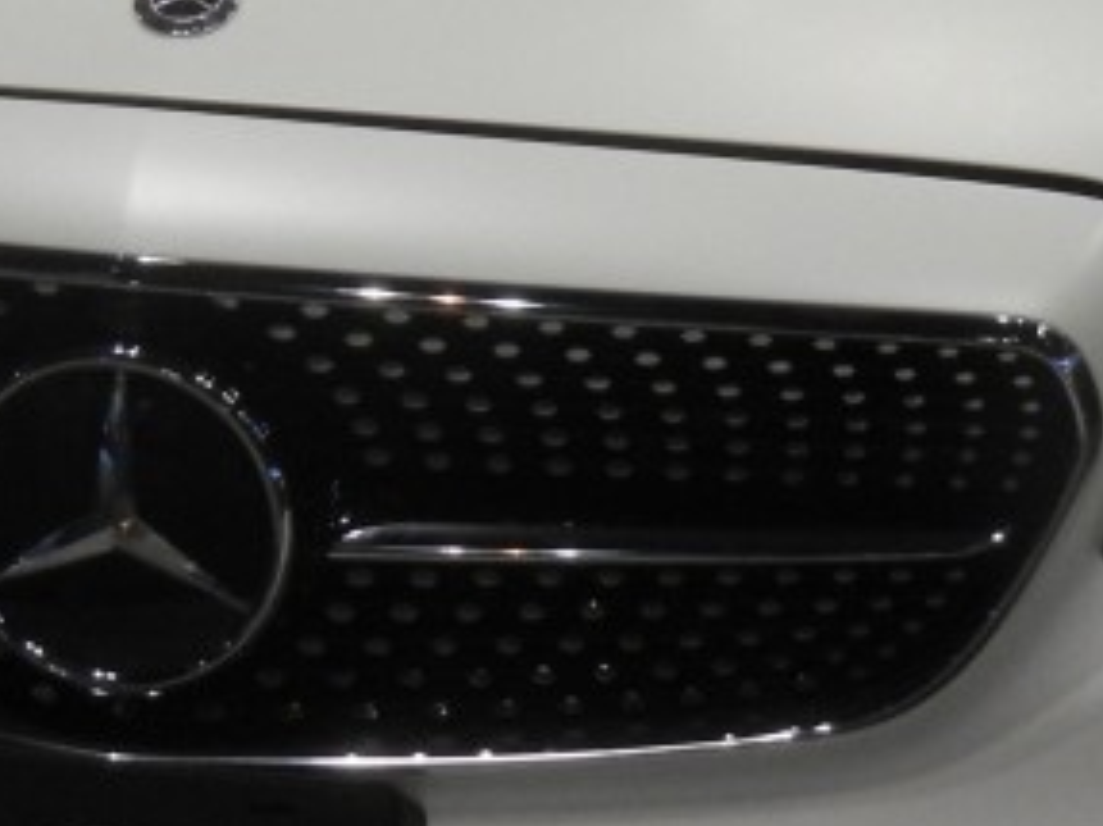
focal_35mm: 107
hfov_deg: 18.4
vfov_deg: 13.7
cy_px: 111
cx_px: 465
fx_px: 3408
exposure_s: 1/243
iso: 640
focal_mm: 5.4
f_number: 3.5
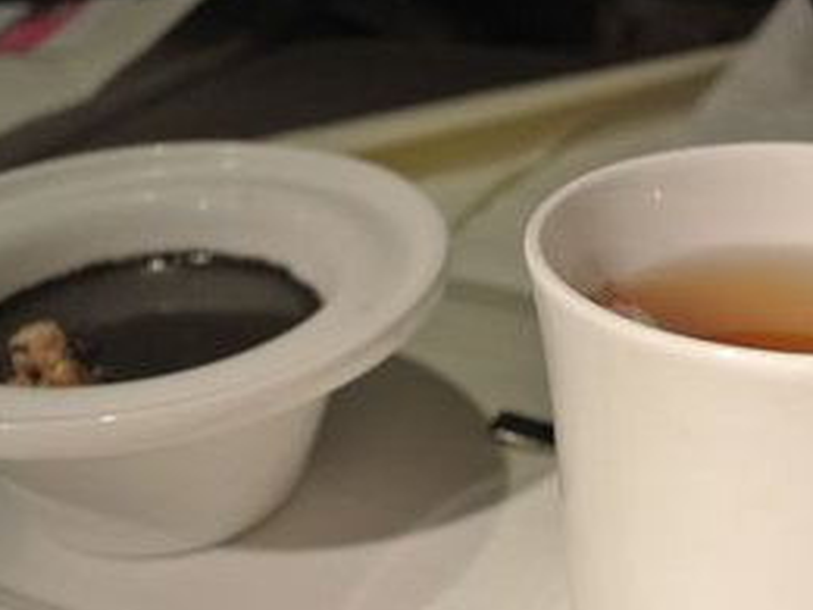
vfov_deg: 29.0
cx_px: 497
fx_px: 1174
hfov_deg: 38.0
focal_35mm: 50
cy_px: 382
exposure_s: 1/60
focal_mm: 10
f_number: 2.8
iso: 360
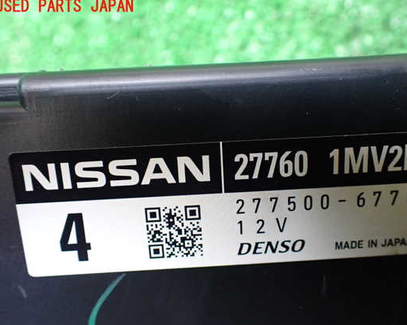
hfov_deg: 52.8
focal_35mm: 34
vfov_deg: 43.3
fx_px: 409
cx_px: 227
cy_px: 174
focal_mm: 5.4
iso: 800
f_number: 2.3
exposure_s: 1/60
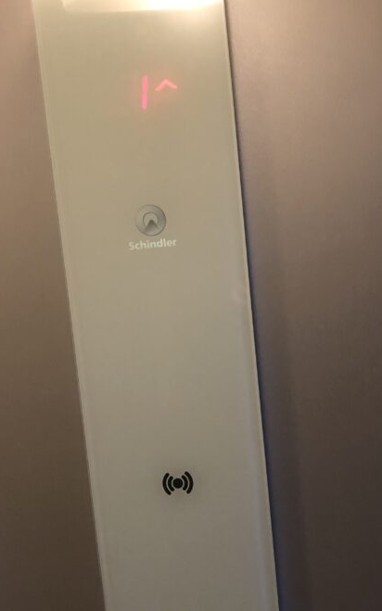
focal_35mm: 42
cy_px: 339
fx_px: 699
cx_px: 211
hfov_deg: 30.5
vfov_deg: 47.1
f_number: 1.8
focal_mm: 3.99
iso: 64
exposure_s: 1/15
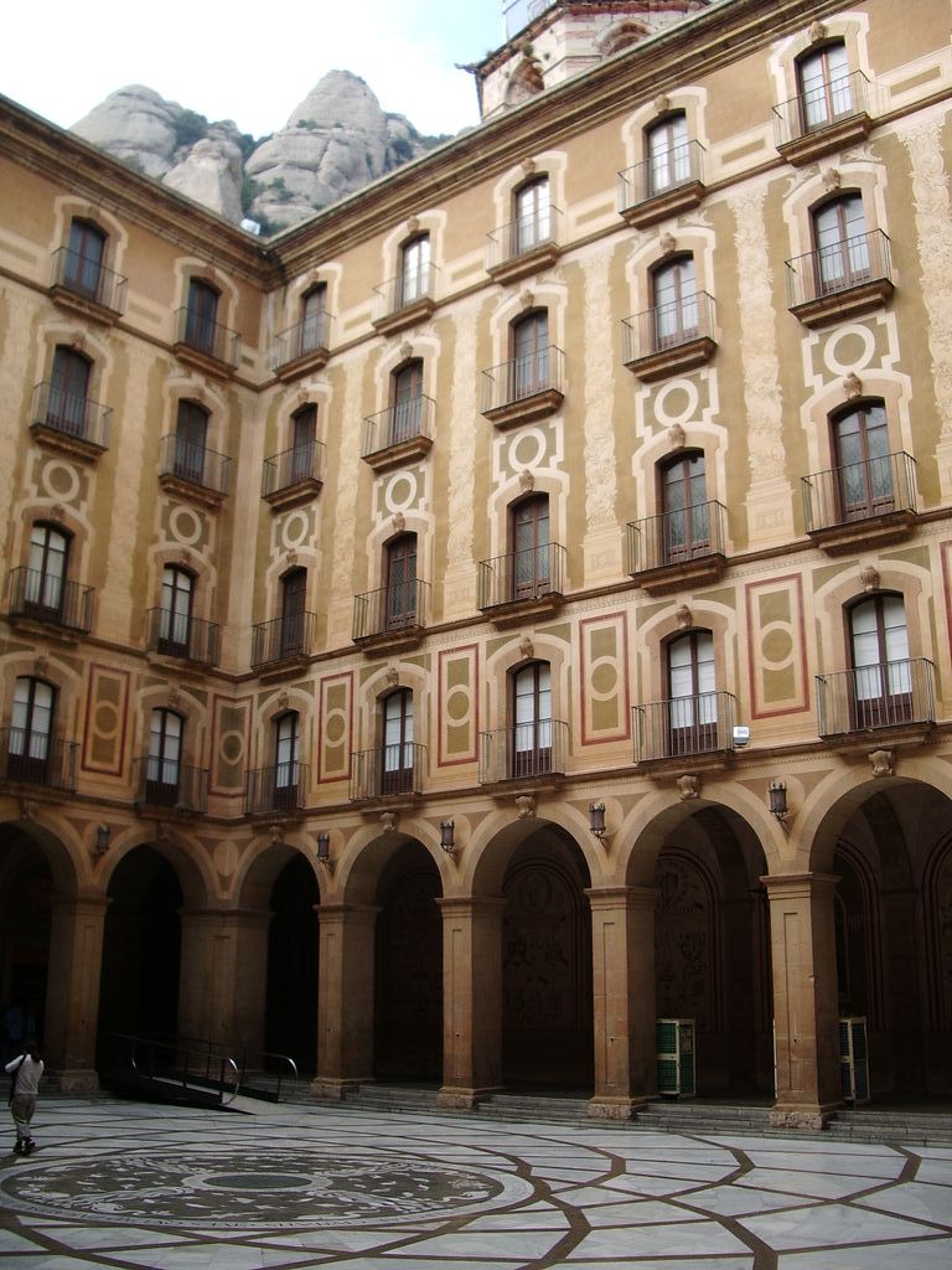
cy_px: 635
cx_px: 476
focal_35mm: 35
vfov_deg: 52.6
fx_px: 1283
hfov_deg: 40.7
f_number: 2.6
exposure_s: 1/160
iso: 50
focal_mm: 5.8
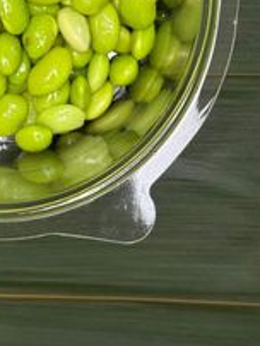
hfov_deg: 14.5
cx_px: 9
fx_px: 1009
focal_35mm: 101
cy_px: -12
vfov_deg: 18.8
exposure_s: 1/100
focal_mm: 6.86
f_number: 1.78
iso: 64
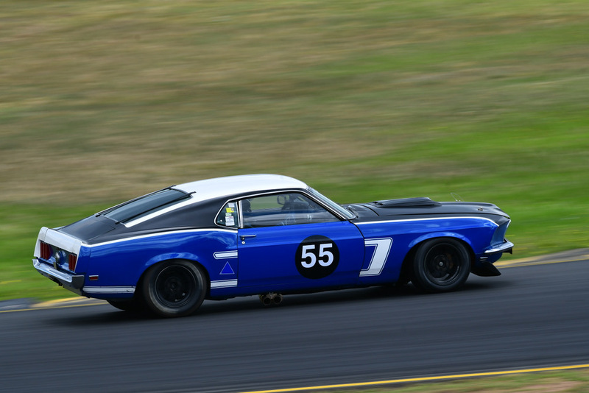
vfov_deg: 3.0
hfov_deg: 4.4
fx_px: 7610
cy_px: 196
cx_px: 294
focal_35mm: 465
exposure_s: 1/125
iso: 160
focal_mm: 310
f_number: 11
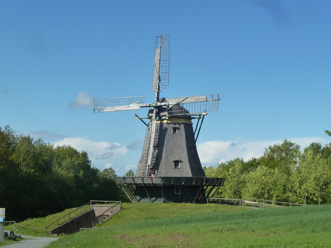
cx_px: 166
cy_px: 124
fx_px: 602
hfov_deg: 30.7
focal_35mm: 63
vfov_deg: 23.3
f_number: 5
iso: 125
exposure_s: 1/500
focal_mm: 10.3
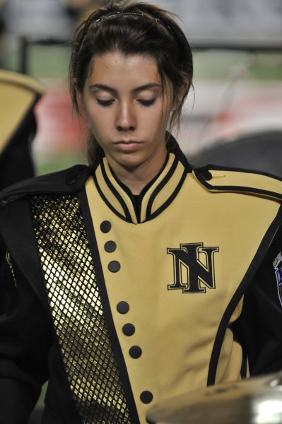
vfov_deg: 6.9
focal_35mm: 300
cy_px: 212
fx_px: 3531
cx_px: 141
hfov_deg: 4.6
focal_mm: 200
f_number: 2.8
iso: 800
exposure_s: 1/320
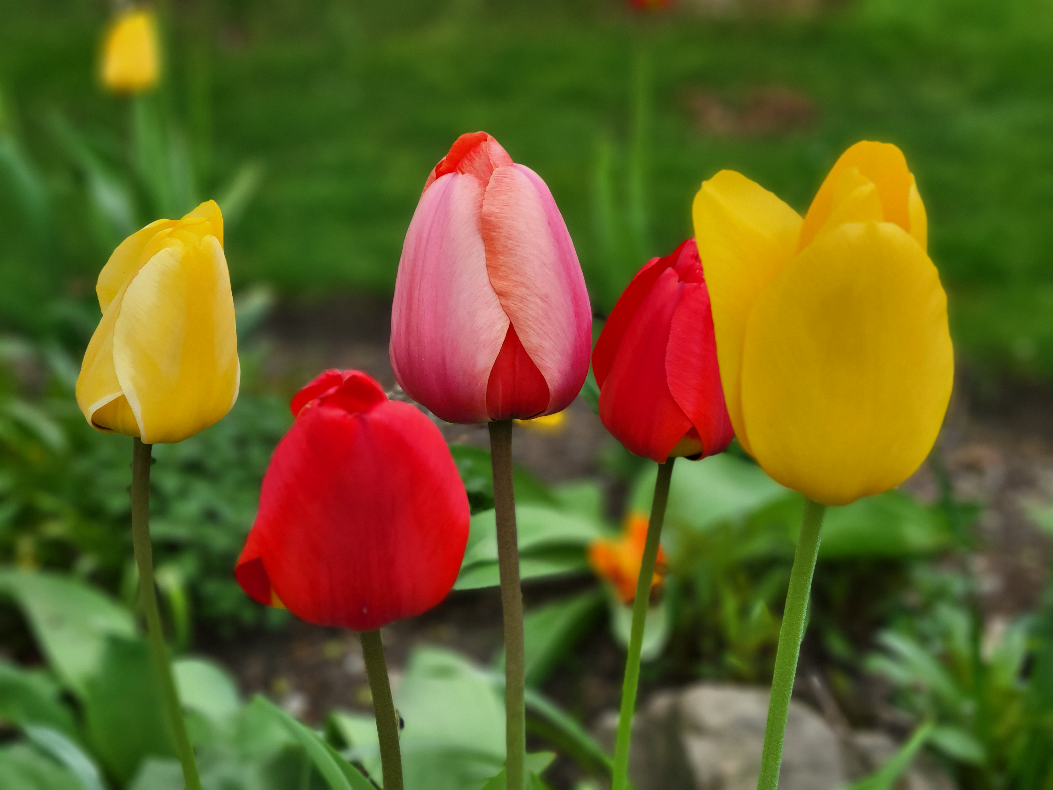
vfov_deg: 49.7
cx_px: 526
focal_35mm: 28
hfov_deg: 63.4
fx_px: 852
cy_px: 395
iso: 25
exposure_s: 1/217
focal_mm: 5.9
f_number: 2
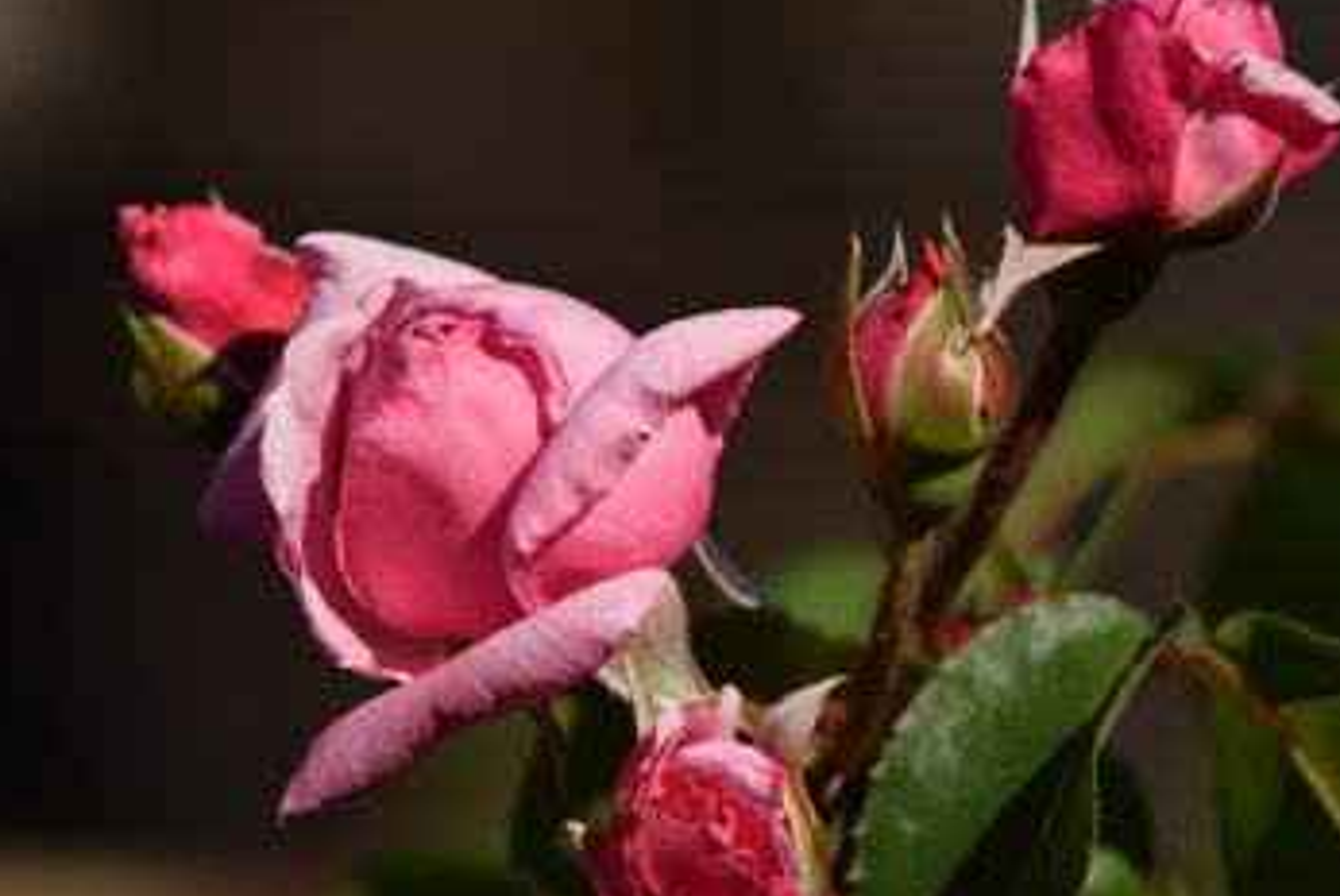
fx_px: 7860
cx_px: 691
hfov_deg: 9.7
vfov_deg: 6.5
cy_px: 438
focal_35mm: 211
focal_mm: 122
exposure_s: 1/640
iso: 100
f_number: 5.6
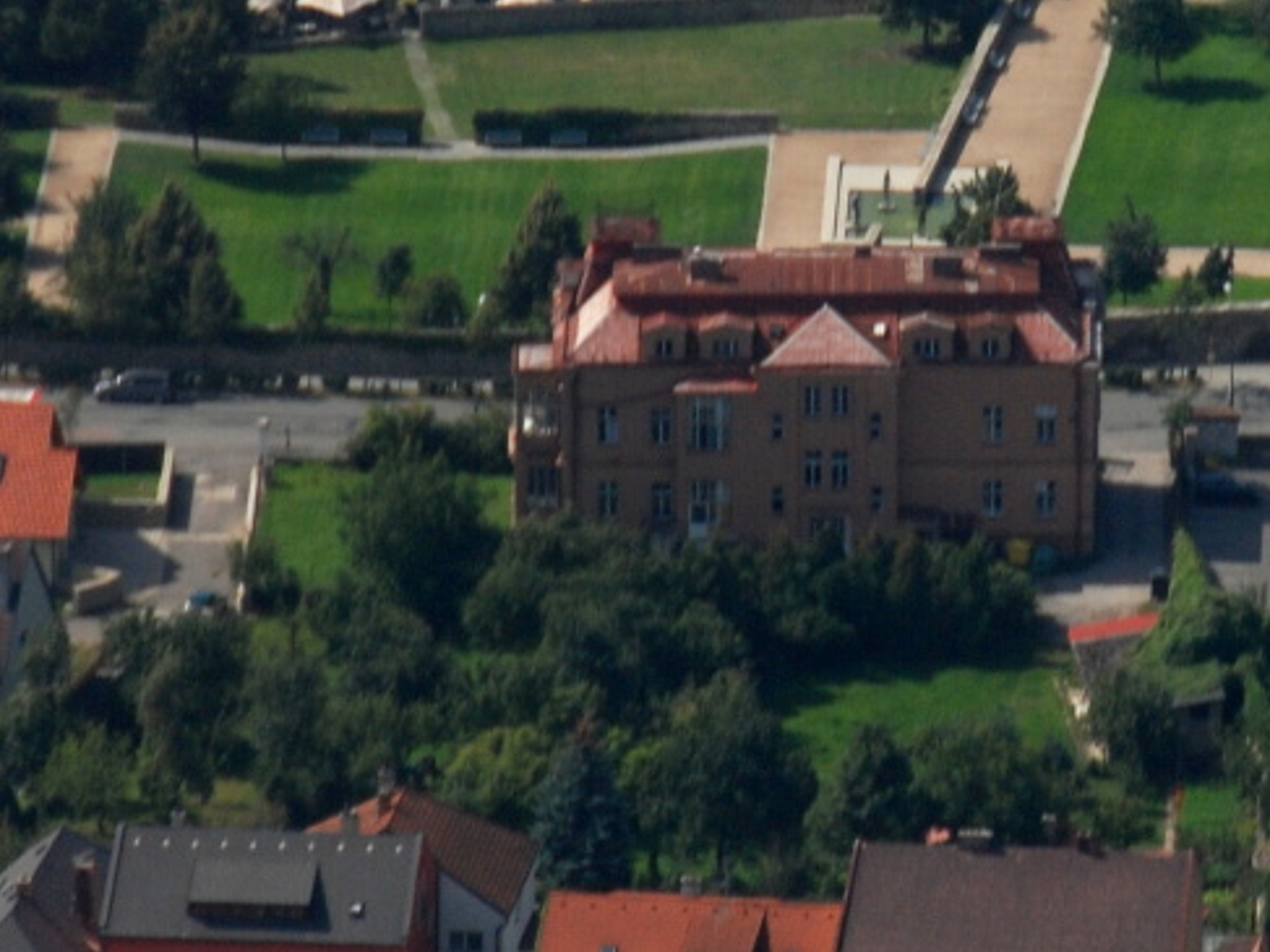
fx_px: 26336
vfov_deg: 2.1
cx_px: 1102
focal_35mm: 718
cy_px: 76
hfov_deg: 2.8
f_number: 11
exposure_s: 1/800
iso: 320
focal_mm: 150
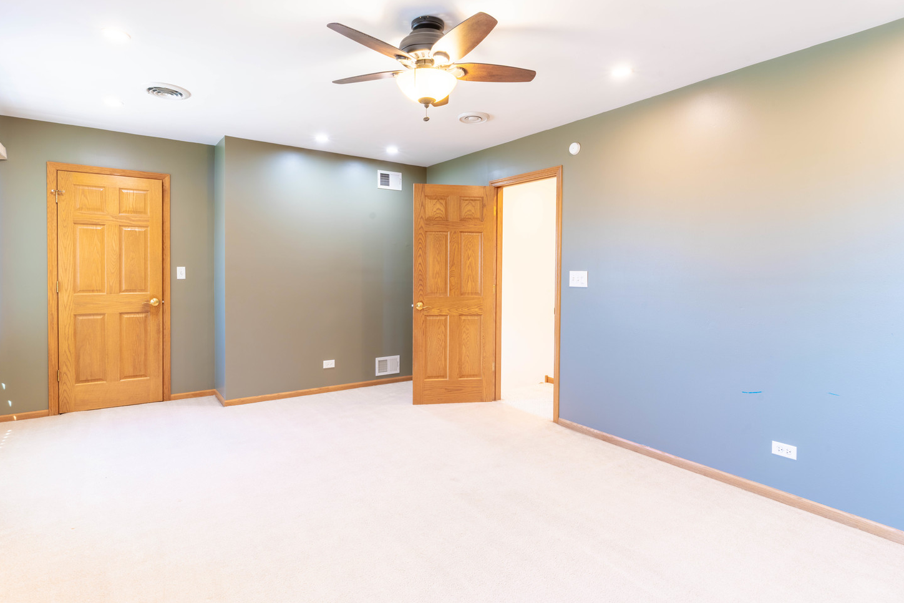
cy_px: 281
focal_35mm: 19
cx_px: 437
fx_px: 477
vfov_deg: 64.5
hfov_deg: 86.9
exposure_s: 1/6
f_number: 13
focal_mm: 17
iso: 160
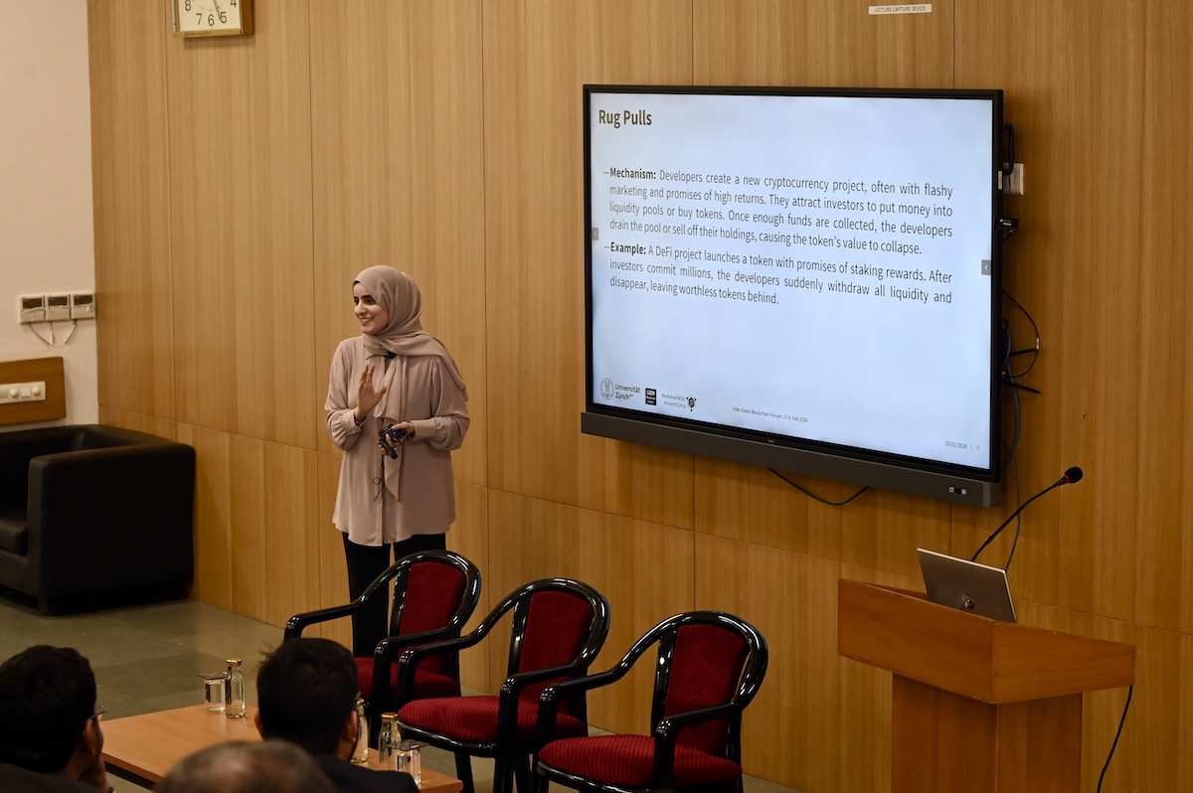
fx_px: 2152
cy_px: 396
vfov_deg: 20.9
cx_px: 596
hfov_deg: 31.0
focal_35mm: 65
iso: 1800
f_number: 6.3
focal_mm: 65
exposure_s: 1/80
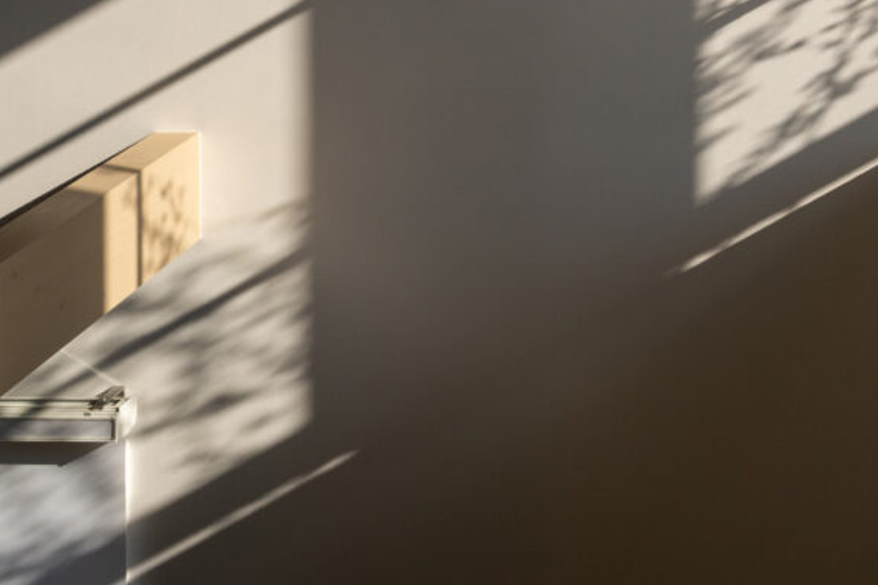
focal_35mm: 54
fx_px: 1317
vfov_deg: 18.5
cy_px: -518
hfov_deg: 33.3
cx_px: 909
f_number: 8
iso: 125
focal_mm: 12
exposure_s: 1/160
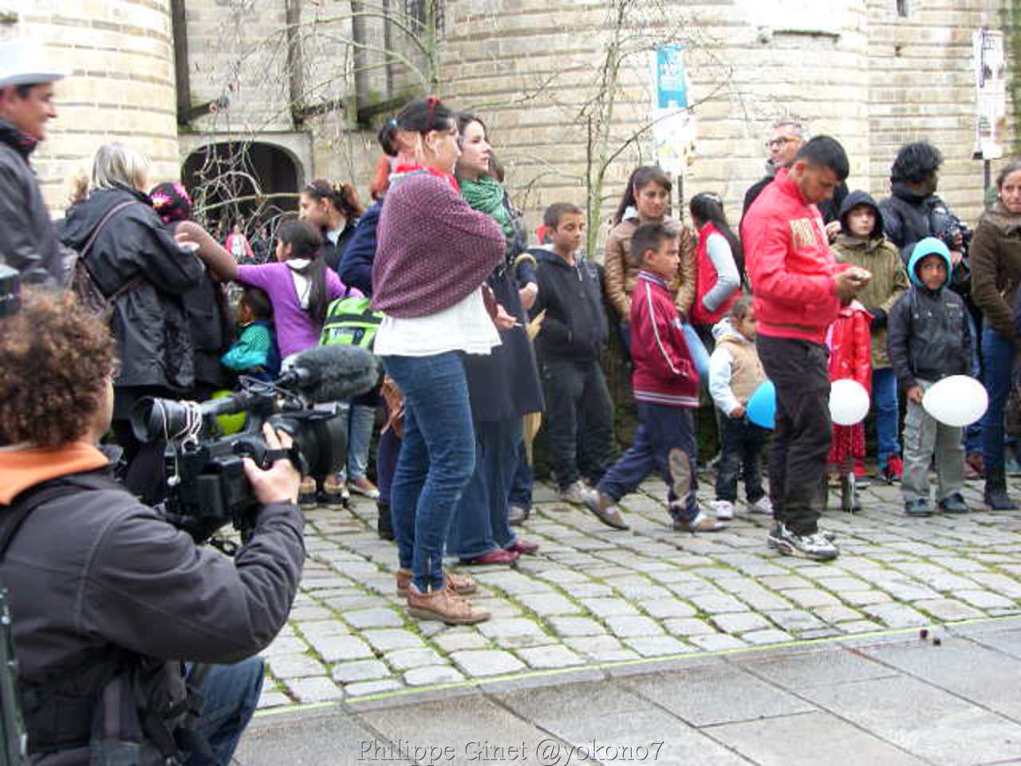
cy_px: 383
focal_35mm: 55
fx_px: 1622
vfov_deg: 26.6
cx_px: 510
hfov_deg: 34.9
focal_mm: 14.2
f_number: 3.5
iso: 50
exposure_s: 1/80
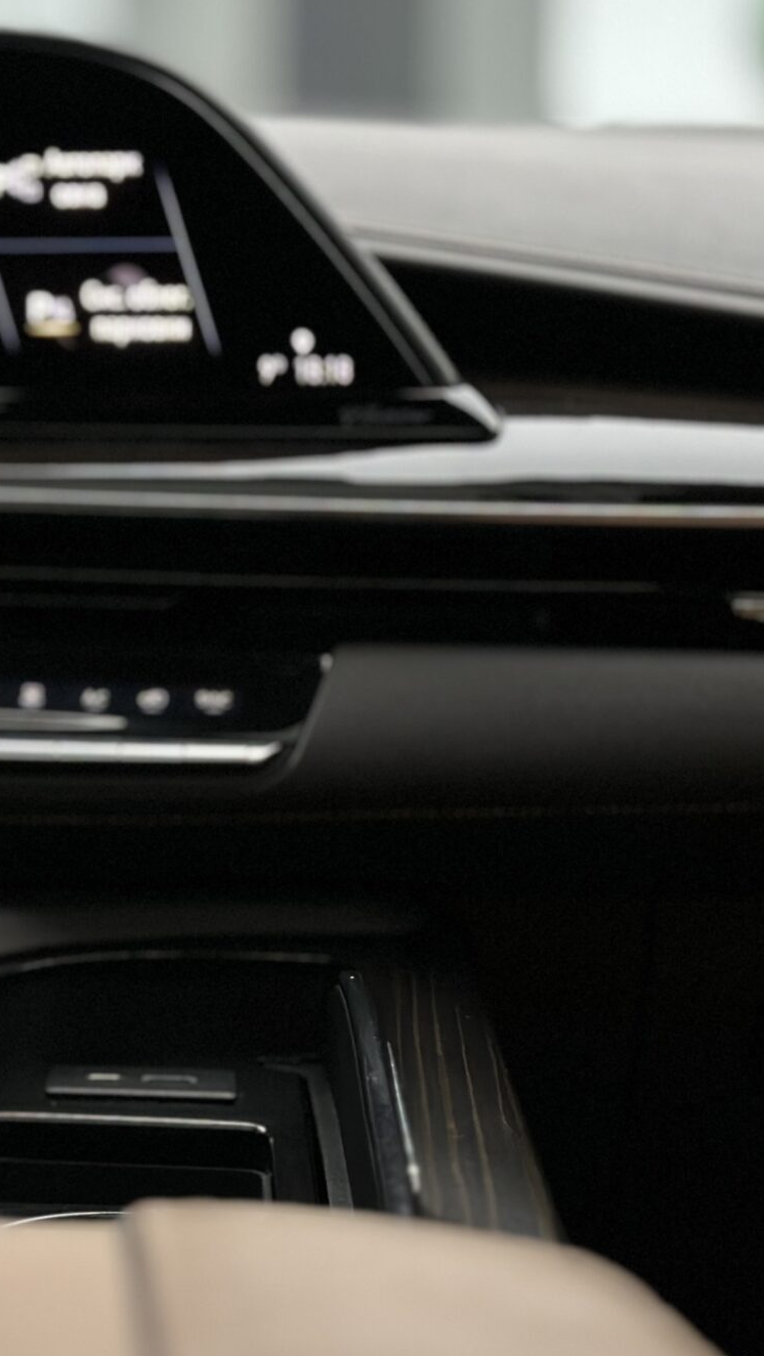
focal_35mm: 101
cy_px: 620
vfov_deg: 21.1
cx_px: -177
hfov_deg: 11.7
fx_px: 3635
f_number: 1.78
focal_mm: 6.86
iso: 200
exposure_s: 1/60
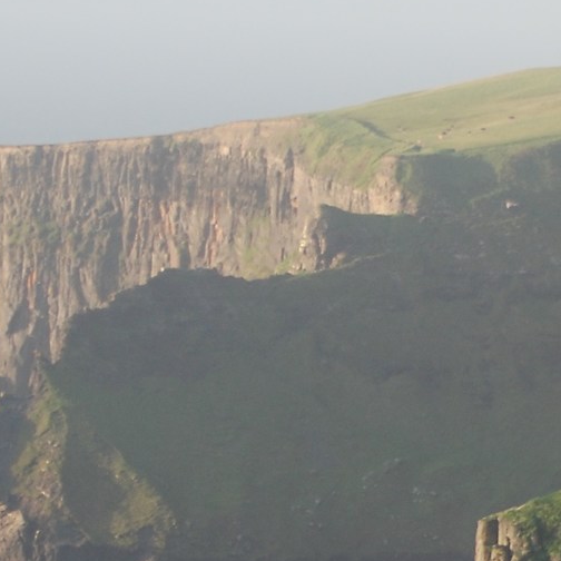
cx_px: 775
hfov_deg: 4.6
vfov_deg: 4.6
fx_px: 6912
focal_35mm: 377
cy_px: 452
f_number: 5
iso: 200
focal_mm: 62
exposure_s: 1/200
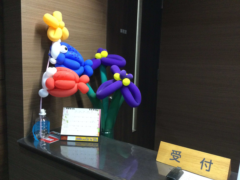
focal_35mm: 31
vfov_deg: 45.4
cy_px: 90
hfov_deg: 58.4
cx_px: 120
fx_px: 215
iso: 200
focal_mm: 3.3
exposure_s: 1/17
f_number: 2.4
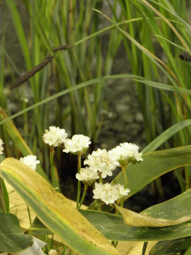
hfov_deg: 13.6
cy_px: 123
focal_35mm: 109
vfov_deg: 18.0
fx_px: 802
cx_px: 97
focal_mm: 18.29
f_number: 4.2
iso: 400
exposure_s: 1/8
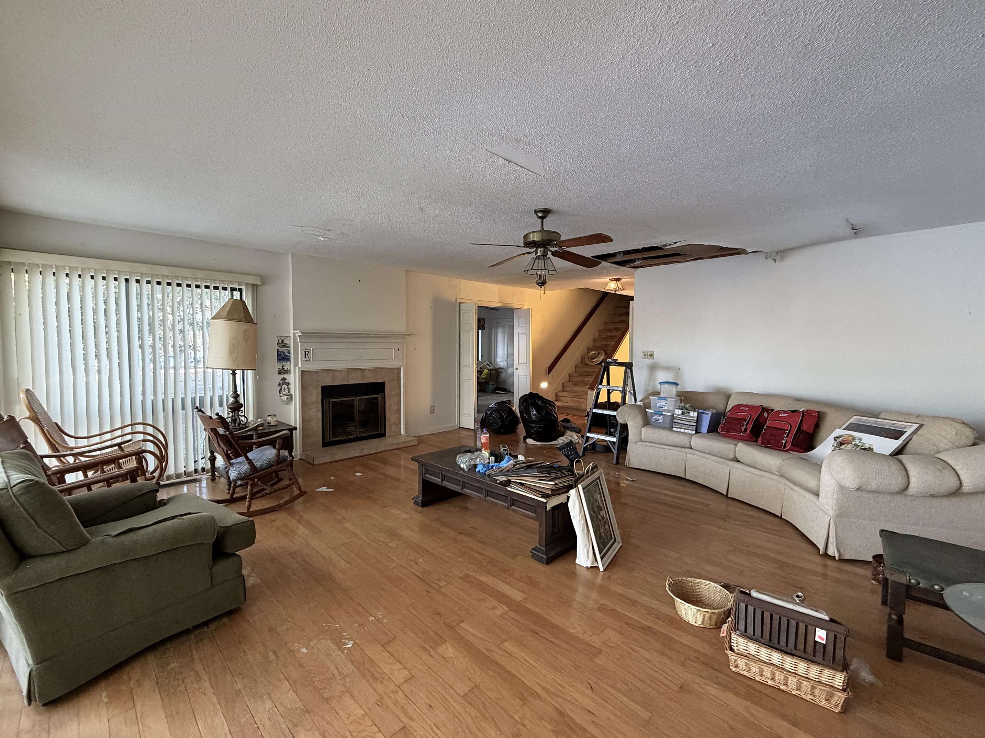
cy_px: 366
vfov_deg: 81.7
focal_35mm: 15
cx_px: 483
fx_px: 427
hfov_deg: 98.2
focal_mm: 2.22
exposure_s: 1/65
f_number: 2.2
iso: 320
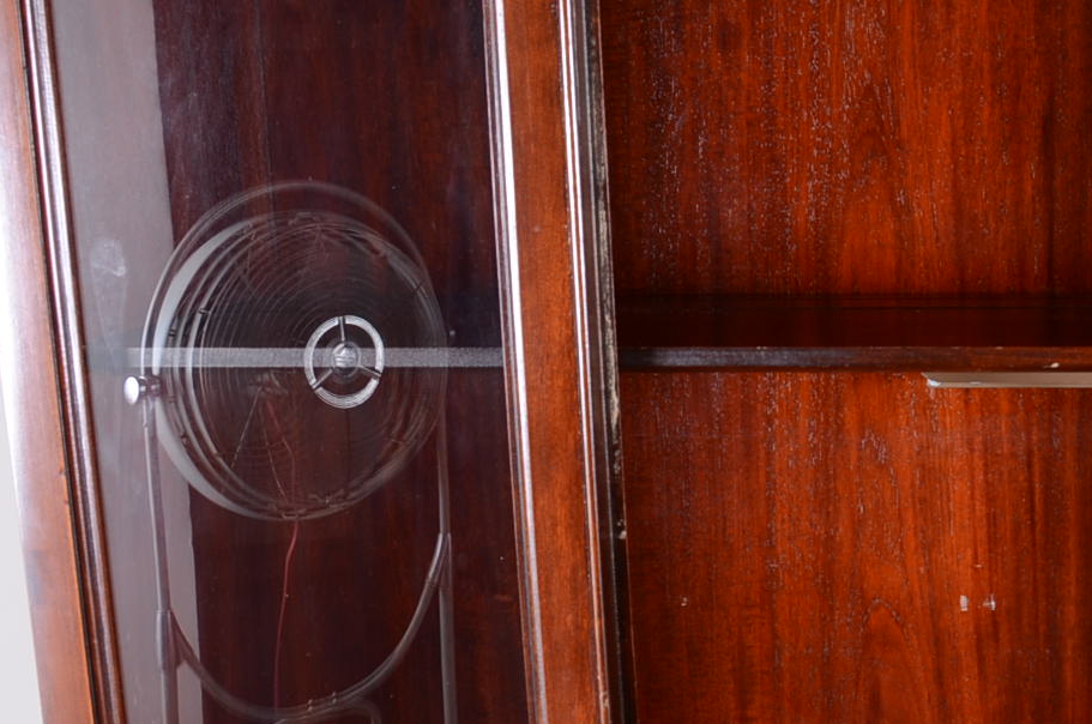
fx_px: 2210
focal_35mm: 73
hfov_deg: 25.2
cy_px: 595
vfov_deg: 18.4
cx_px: 1284
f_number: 8
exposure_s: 1/125
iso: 125
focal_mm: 18
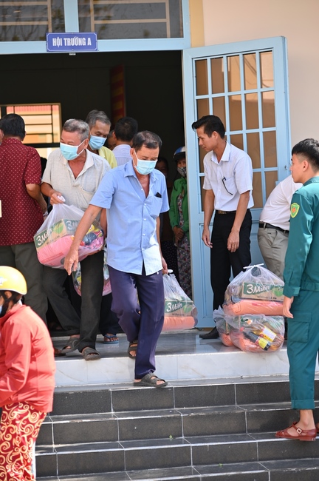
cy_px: 240
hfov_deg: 13.0
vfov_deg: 19.5
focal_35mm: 105
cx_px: 160
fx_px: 1398
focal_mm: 105
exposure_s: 1/200
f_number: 4
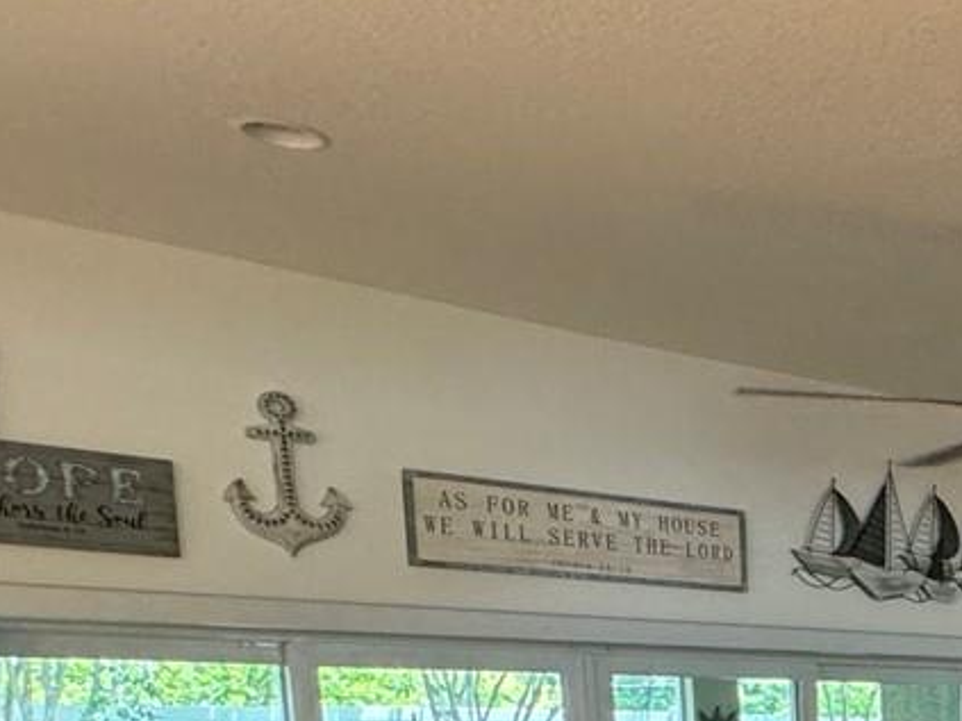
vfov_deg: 24.3
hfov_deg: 27.4
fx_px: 1472
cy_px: 921
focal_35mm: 53
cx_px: 1374
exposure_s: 1/60
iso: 400
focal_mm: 2.22
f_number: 2.2
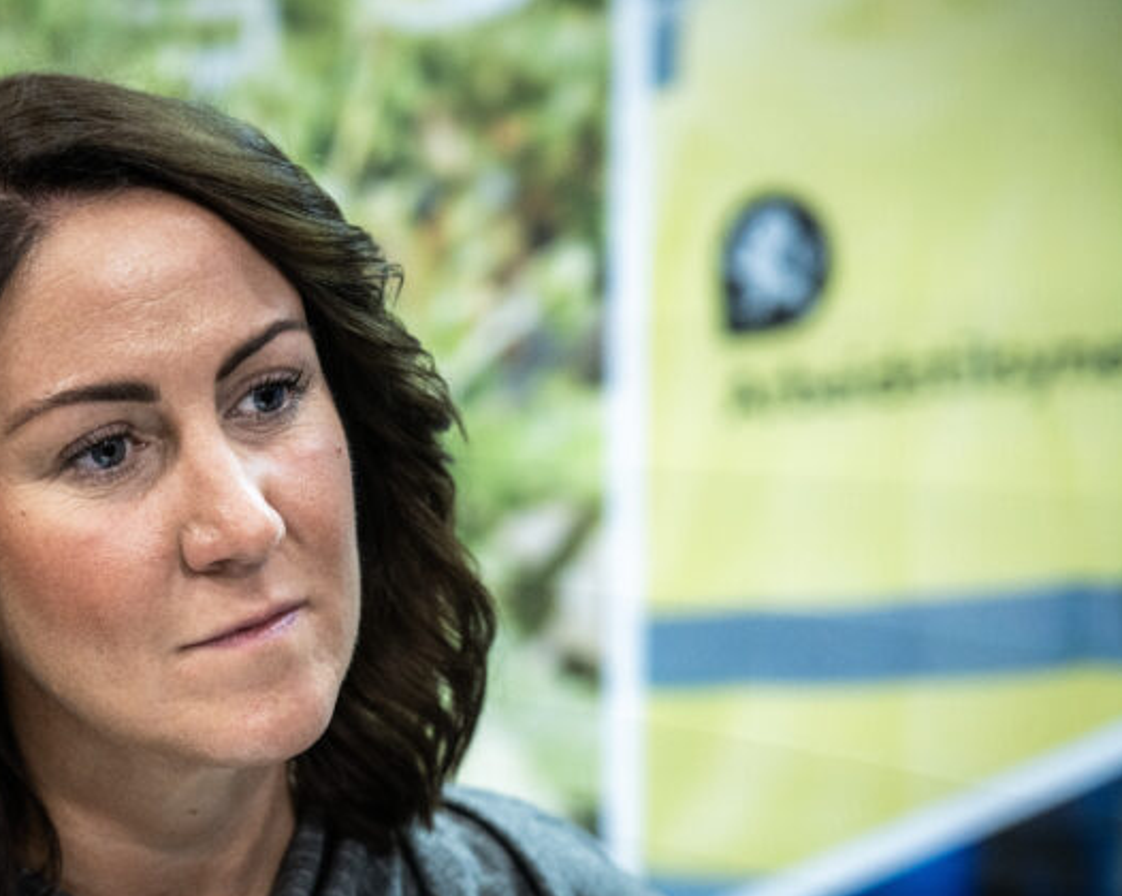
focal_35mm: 99
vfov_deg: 15.5
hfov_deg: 19.3
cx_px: 384
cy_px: 493
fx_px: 3285
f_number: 4
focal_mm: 77
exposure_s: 1/250
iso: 2000
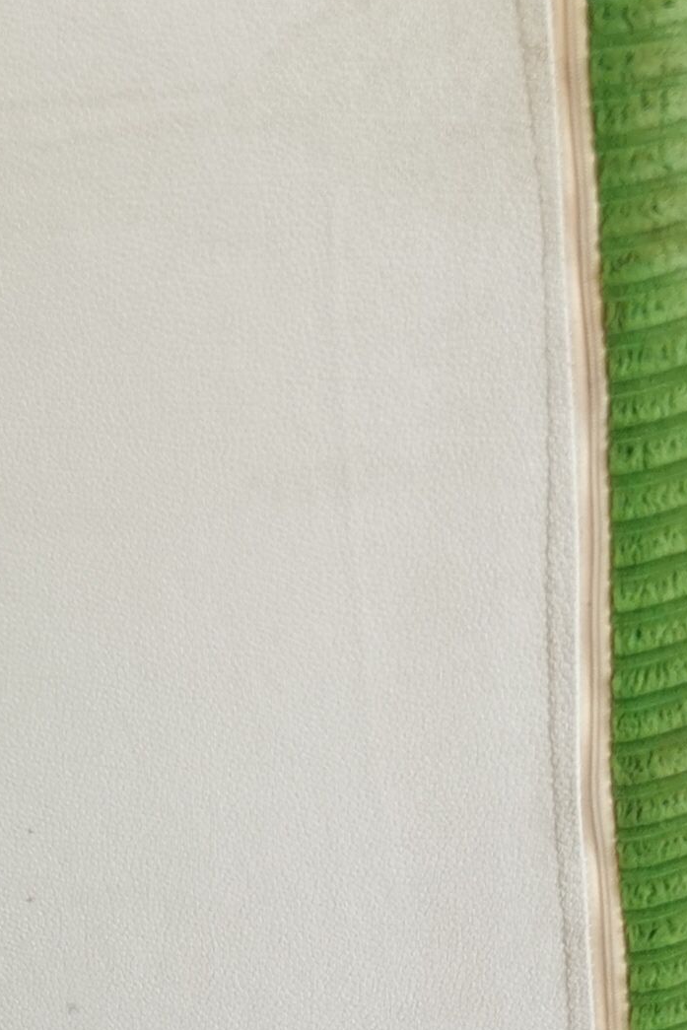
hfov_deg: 13.5
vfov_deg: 20.7
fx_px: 2804
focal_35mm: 98
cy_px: 680
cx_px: -162
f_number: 1.8
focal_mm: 5.58
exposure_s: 1/118
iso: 50
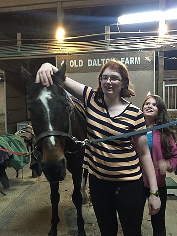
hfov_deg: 48.2
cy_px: 118
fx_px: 198
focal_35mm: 29
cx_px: 88
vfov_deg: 61.7
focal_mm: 4.15
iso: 250
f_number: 2.2
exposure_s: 1/17
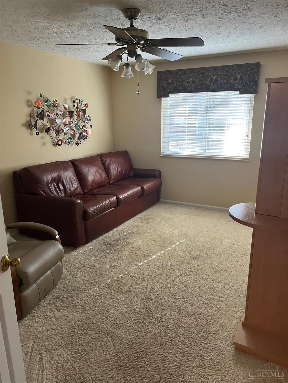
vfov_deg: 67.3
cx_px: 144
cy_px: 192
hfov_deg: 53.1
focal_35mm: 26
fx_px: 288
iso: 250
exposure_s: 1/60
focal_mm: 5.1
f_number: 1.6
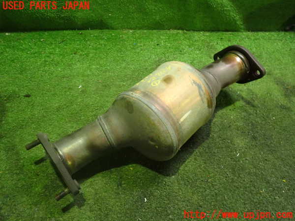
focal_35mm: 30
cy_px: 110
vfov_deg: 46.8
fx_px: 256
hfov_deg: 60.0
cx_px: 148
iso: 800
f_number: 2.3
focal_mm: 5.4
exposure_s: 1/25
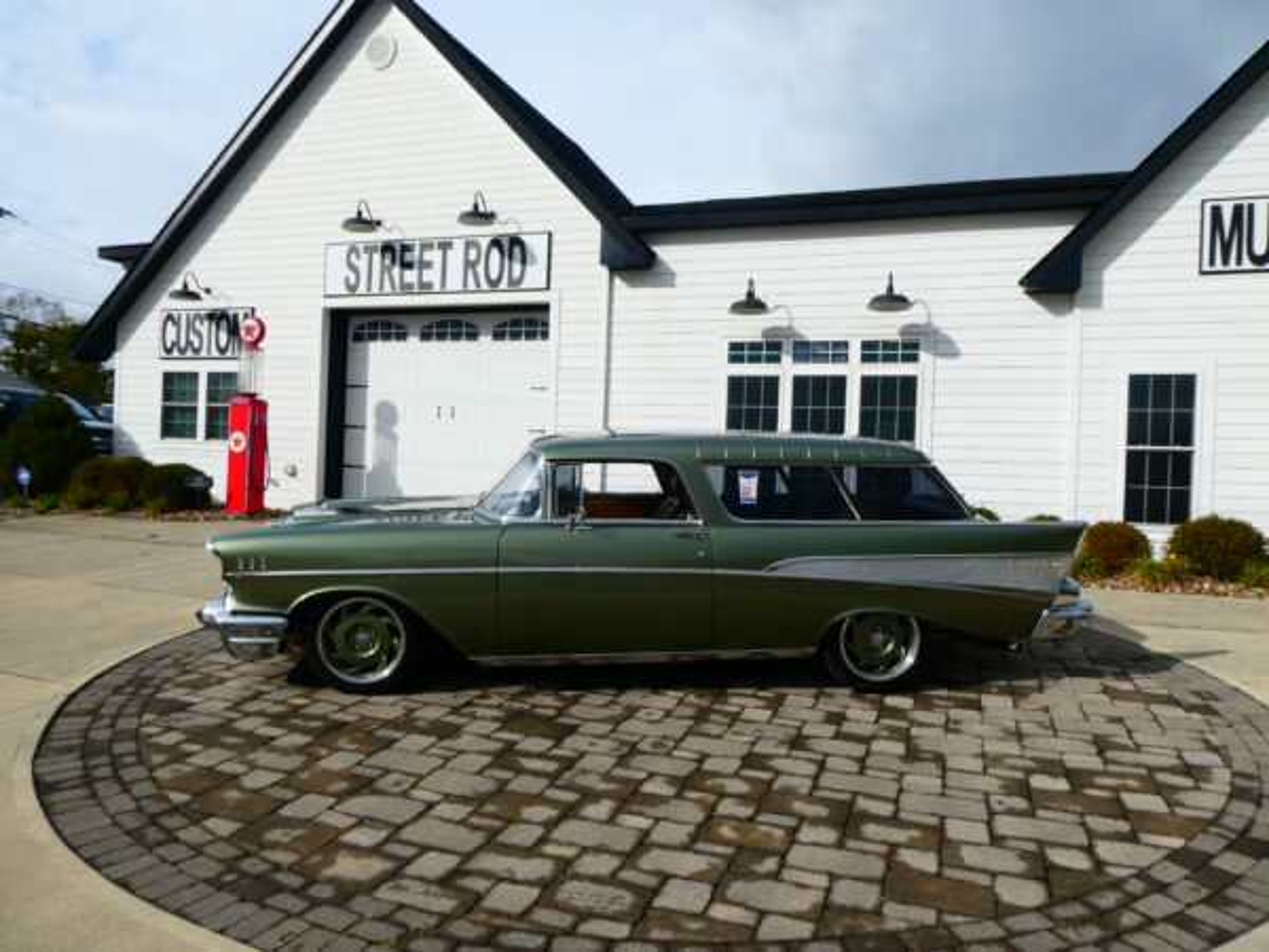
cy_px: 476
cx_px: 634
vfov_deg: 56.8
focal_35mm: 24
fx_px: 880
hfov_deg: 71.6
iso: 80
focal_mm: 4.3
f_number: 3.5
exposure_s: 1/800
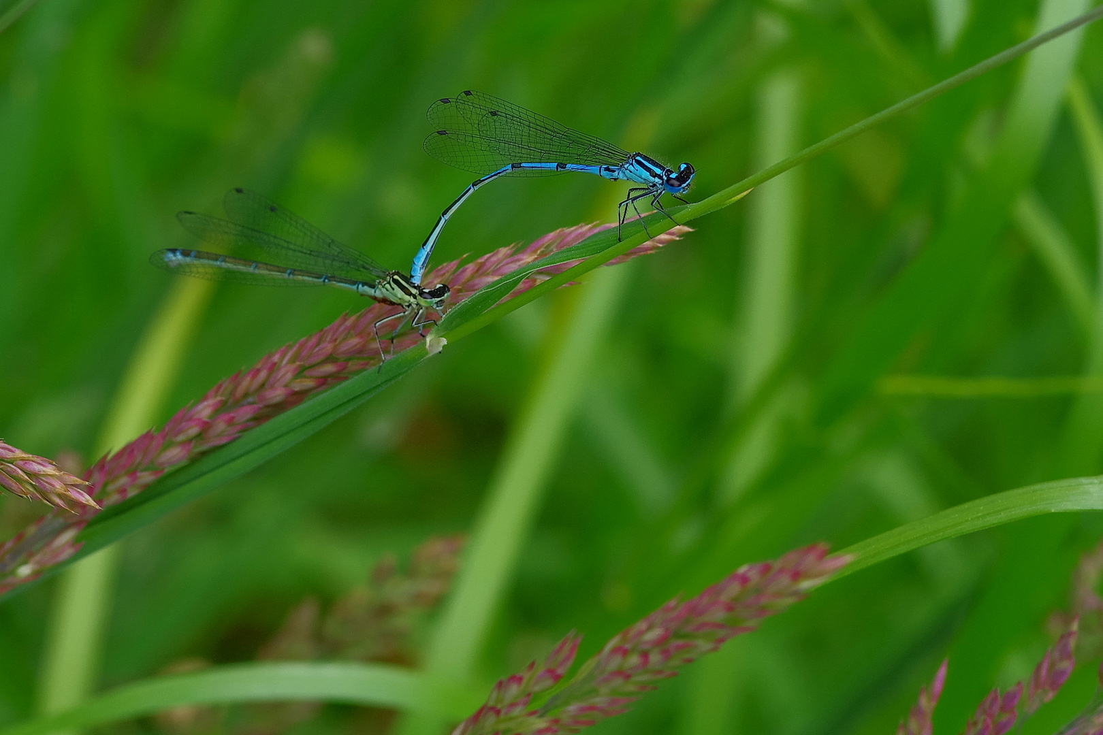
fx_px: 4595
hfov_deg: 13.7
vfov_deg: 9.1
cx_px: 552
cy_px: 368
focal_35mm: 150
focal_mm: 100
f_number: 8
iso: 200
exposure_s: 1/80
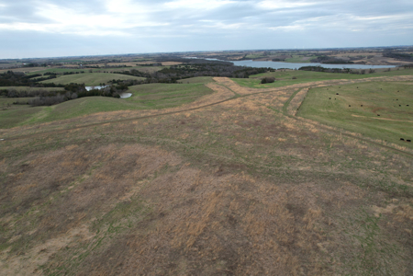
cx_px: 206
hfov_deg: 78.6
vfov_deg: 57.2
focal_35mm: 22
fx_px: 252
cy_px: 138
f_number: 2.8
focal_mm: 8.38
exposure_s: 1/640
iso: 100
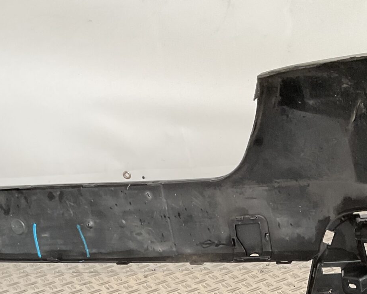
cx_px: 299
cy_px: 350
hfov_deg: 23.7
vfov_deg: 18.4
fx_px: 858
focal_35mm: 79
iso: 50
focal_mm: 3
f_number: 1.8
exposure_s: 1/50
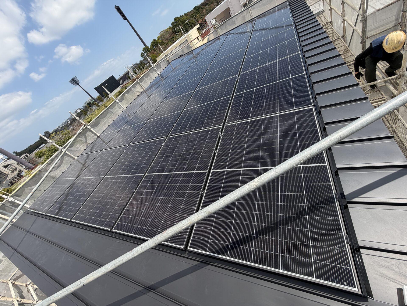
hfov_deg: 102.1
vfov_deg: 85.7
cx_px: 204
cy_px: 153
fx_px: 165
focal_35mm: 14
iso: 25
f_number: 2.2
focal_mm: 2.22
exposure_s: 1/770
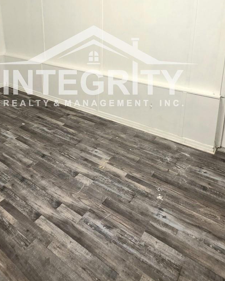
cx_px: 94
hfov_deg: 54.7
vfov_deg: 61.9
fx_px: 216
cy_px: 67
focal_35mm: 26
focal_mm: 2.2
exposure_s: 1/60.2
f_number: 1.9
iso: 160
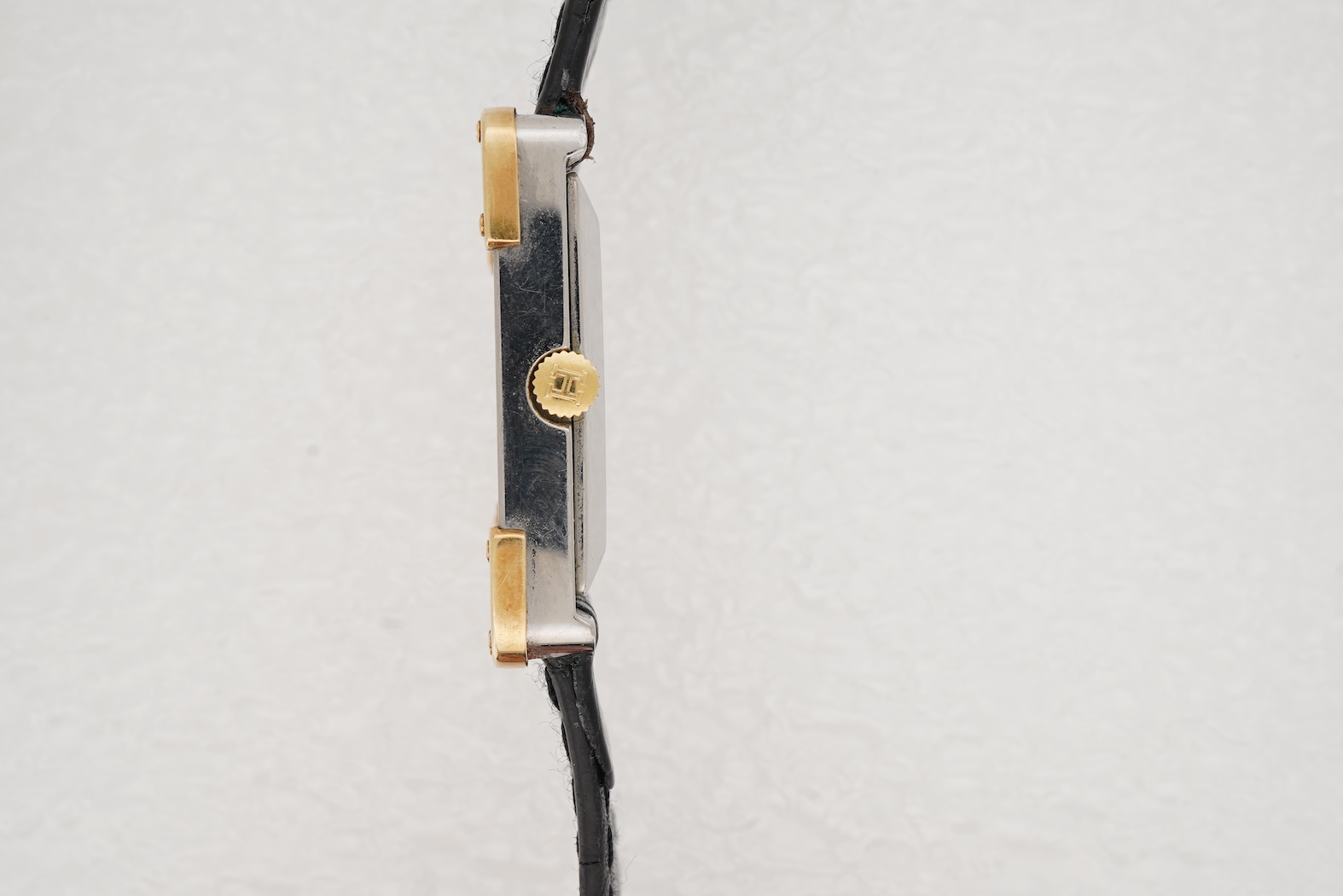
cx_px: 672
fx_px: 1679
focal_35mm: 45
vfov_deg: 29.9
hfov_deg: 43.6
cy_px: 448
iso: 160
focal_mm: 30
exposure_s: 1/160
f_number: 22
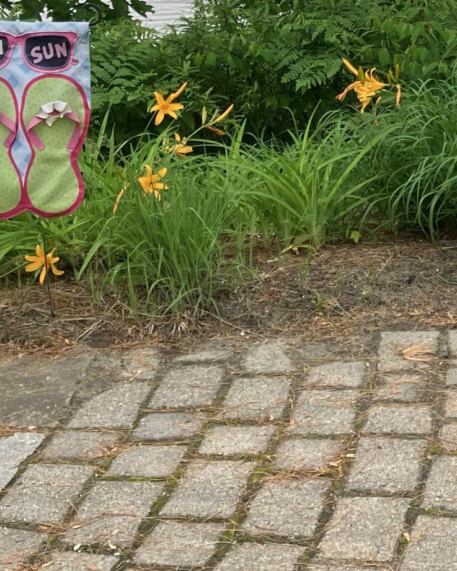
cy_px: -43
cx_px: 392
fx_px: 1504
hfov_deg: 17.1
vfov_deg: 20.6
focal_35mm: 89
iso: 50
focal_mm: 3.99
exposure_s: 1/121
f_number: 1.8
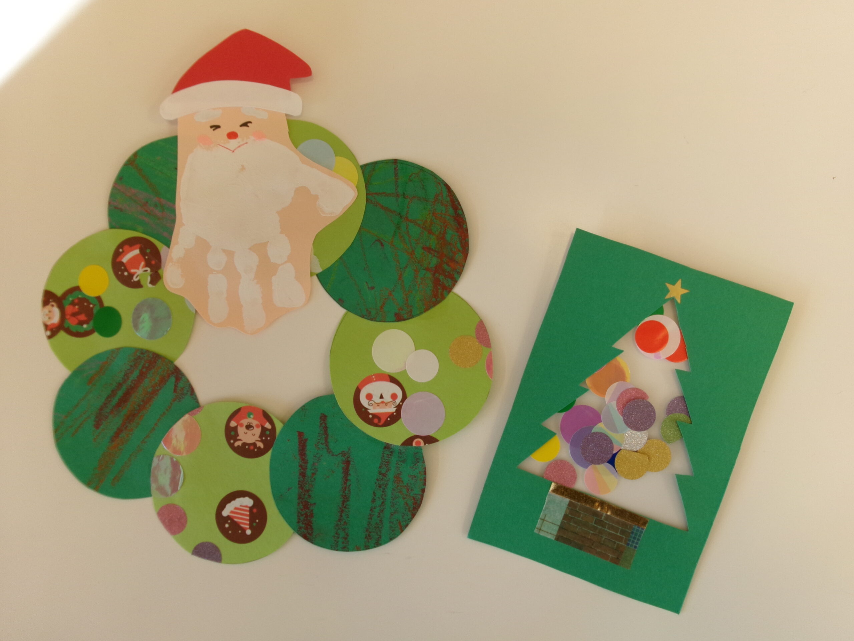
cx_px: 427
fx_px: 691
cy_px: 320
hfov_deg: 63.4
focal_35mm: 28
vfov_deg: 49.7
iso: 100
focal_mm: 5.1
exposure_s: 1/70
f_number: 3.9
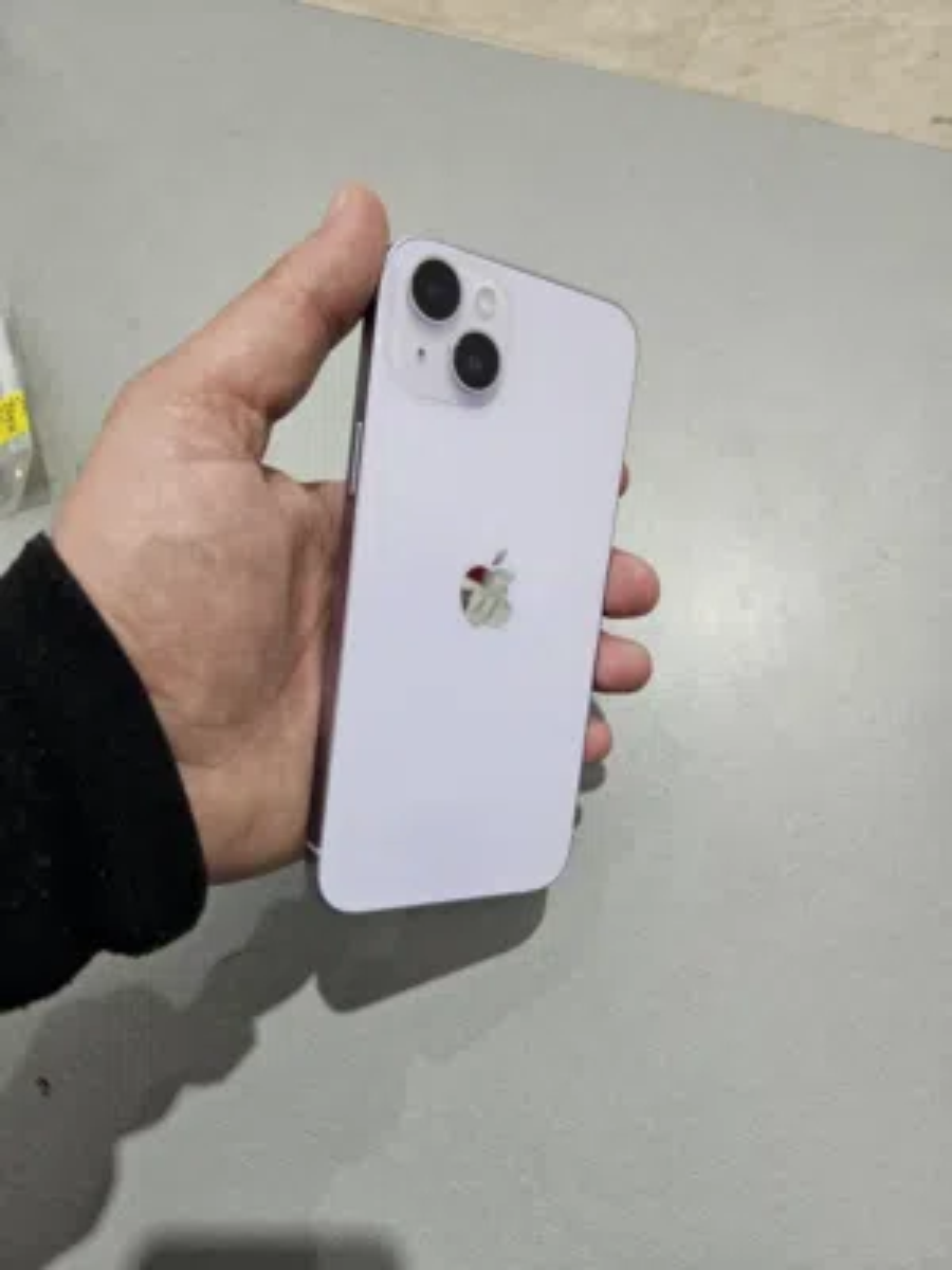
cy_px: 635
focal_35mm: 23
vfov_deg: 73.9
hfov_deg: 58.9
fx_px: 843
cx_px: 476
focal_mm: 5.4
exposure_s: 1/180
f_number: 1.8
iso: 50
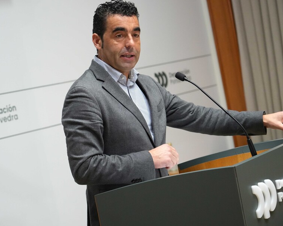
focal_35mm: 104
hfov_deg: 18.5
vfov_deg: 14.8
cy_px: 104
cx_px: 135
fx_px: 871
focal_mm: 82
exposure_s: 1/640
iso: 5000
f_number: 4
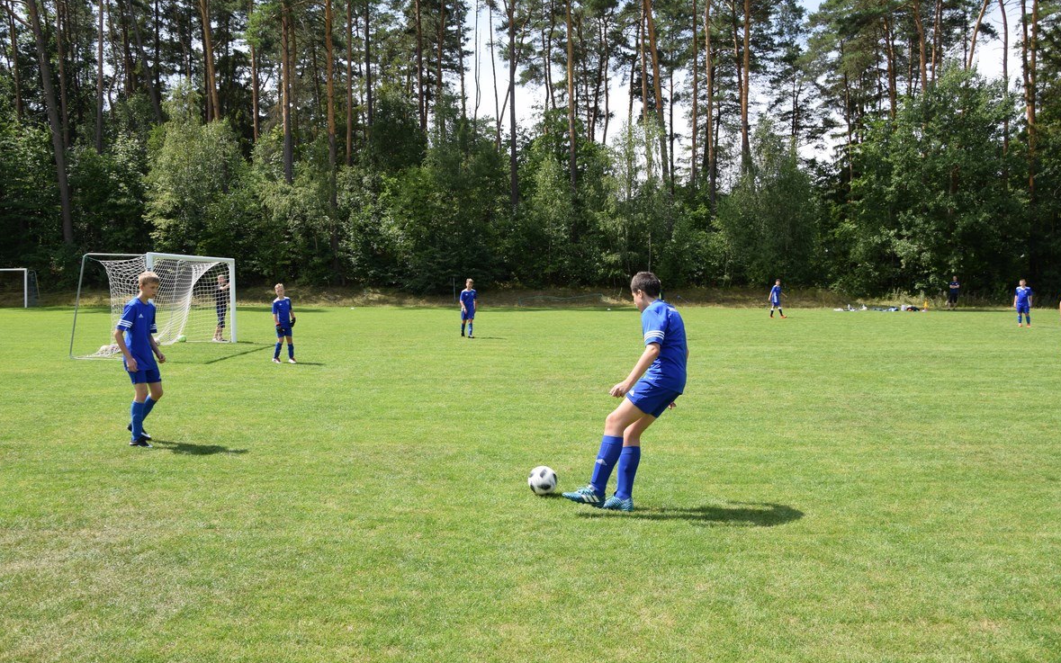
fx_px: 810
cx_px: 526
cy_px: 333
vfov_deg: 44.5
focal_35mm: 28
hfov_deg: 66.5
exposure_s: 1/250
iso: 200
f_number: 8
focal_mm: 18
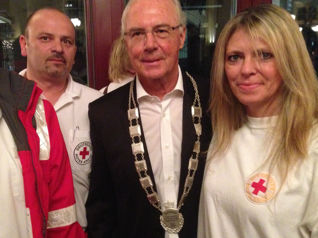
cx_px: 133
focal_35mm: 41
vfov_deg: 35.1
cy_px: 125
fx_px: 377
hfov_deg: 45.6
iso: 800
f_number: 2.4
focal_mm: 4.12
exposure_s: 1/17
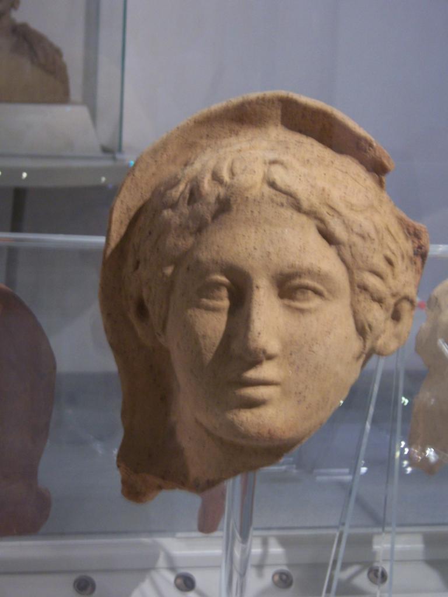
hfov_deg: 14.8
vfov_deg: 19.6
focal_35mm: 100
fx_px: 1726
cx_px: 224
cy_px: 298
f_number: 4.9
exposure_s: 1/8
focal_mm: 16.6
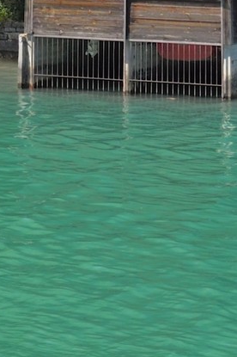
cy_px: -532
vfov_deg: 7.1
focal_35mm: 270
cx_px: -132
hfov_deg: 5.0
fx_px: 2670
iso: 100
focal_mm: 31
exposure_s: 1/160
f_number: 7.1
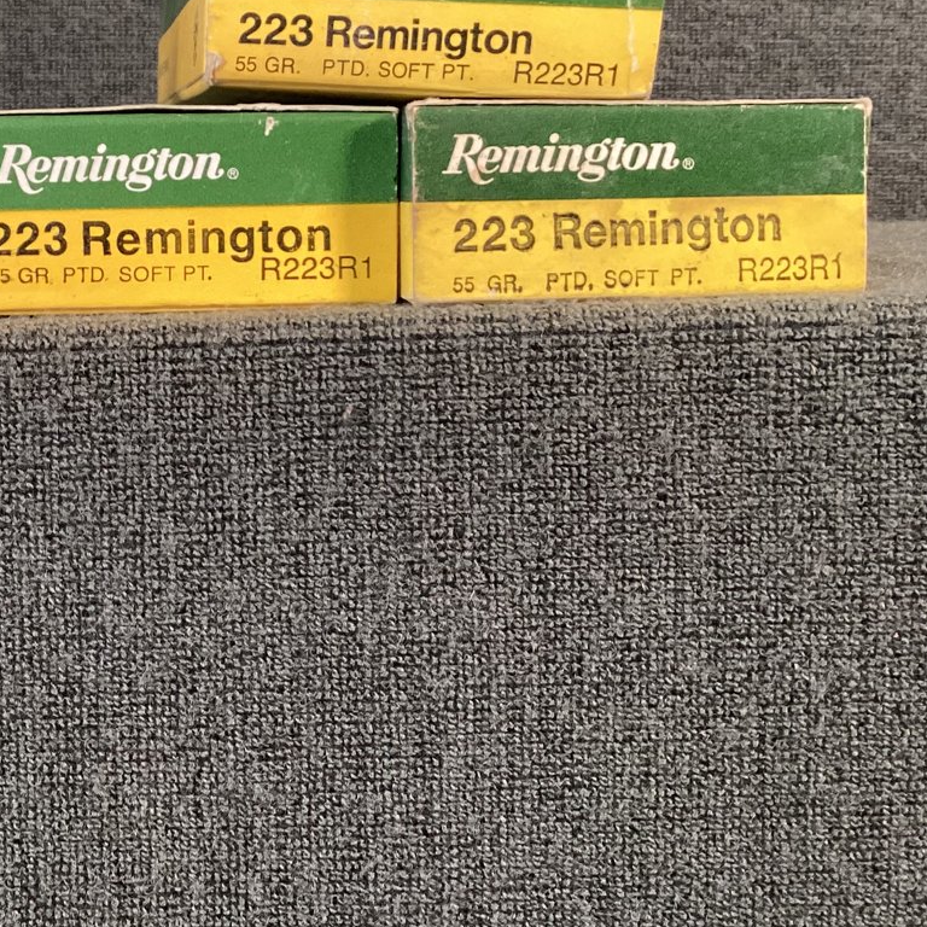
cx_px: 153
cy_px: 287
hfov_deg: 30.7
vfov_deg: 31.3
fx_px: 1636
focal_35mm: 54
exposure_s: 1/60
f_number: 2.4
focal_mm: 3.3
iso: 320
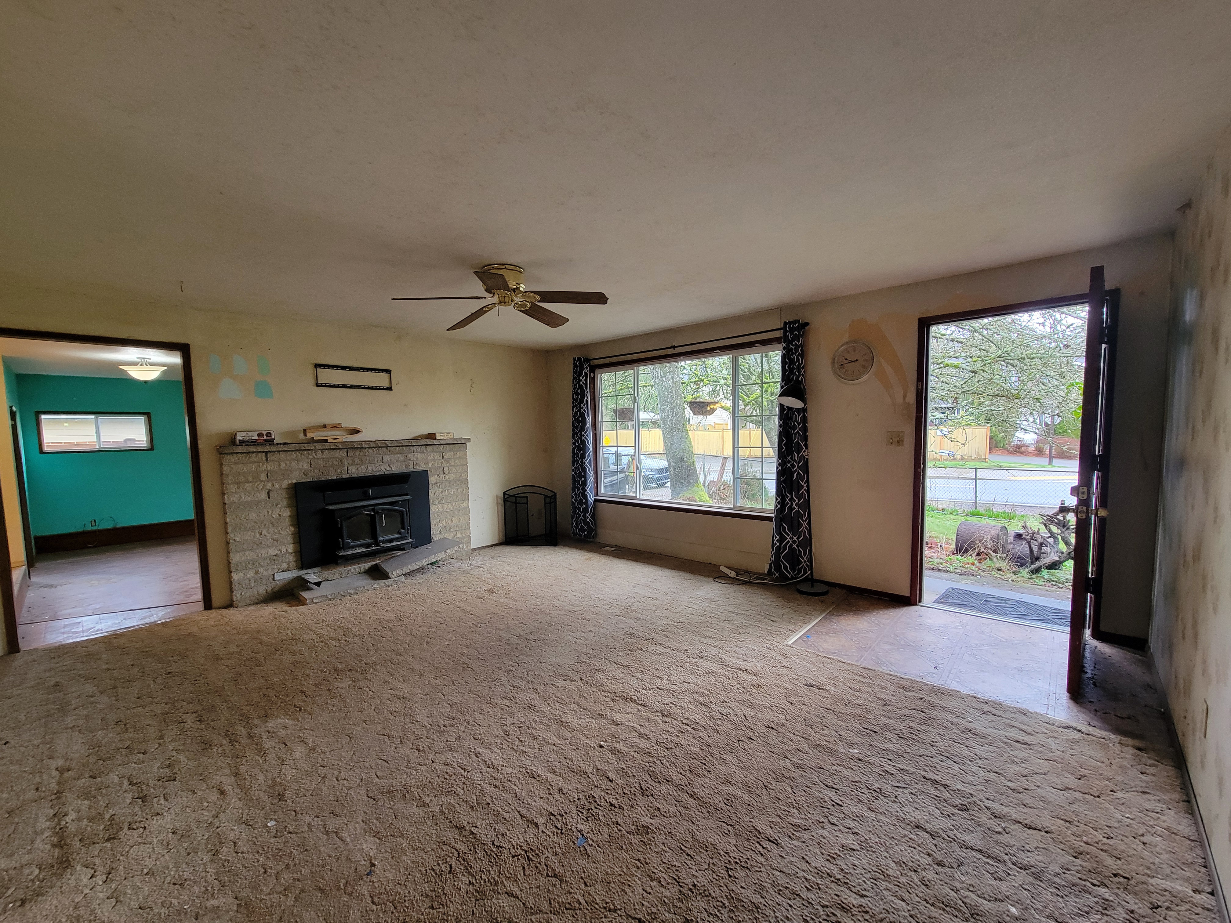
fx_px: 462
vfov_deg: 89.9
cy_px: 462
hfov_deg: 106.2
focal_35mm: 13
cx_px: 616
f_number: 2.2
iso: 200
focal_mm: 2.2
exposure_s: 1/60
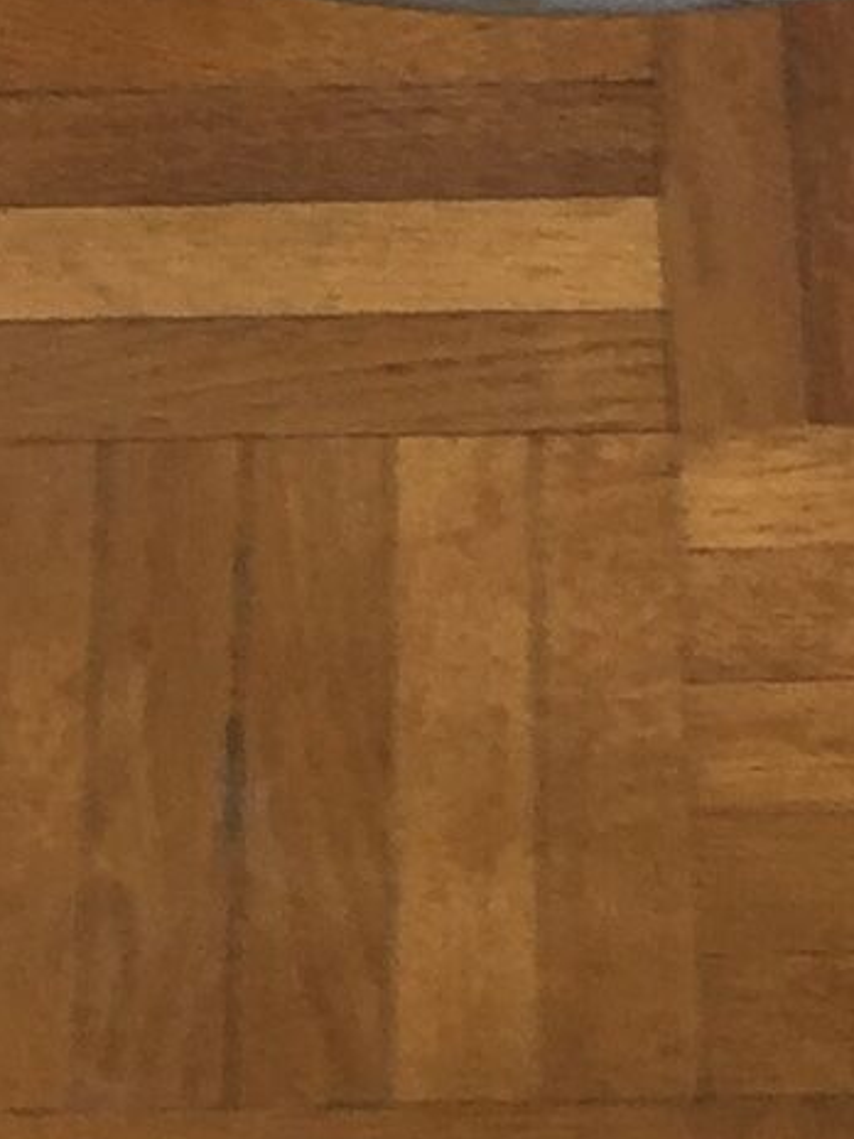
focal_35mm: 204
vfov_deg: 8.0
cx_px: 520
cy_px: -2546
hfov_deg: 7.3
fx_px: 6710
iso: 32
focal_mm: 4.15
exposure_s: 1/50
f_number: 2.2
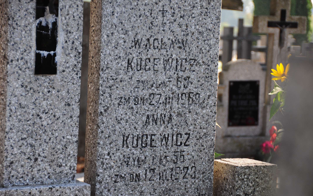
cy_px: 97
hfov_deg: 15.1
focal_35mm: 138
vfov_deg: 9.5
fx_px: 1177
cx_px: 156
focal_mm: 90
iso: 250
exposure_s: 1/320
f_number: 5.3
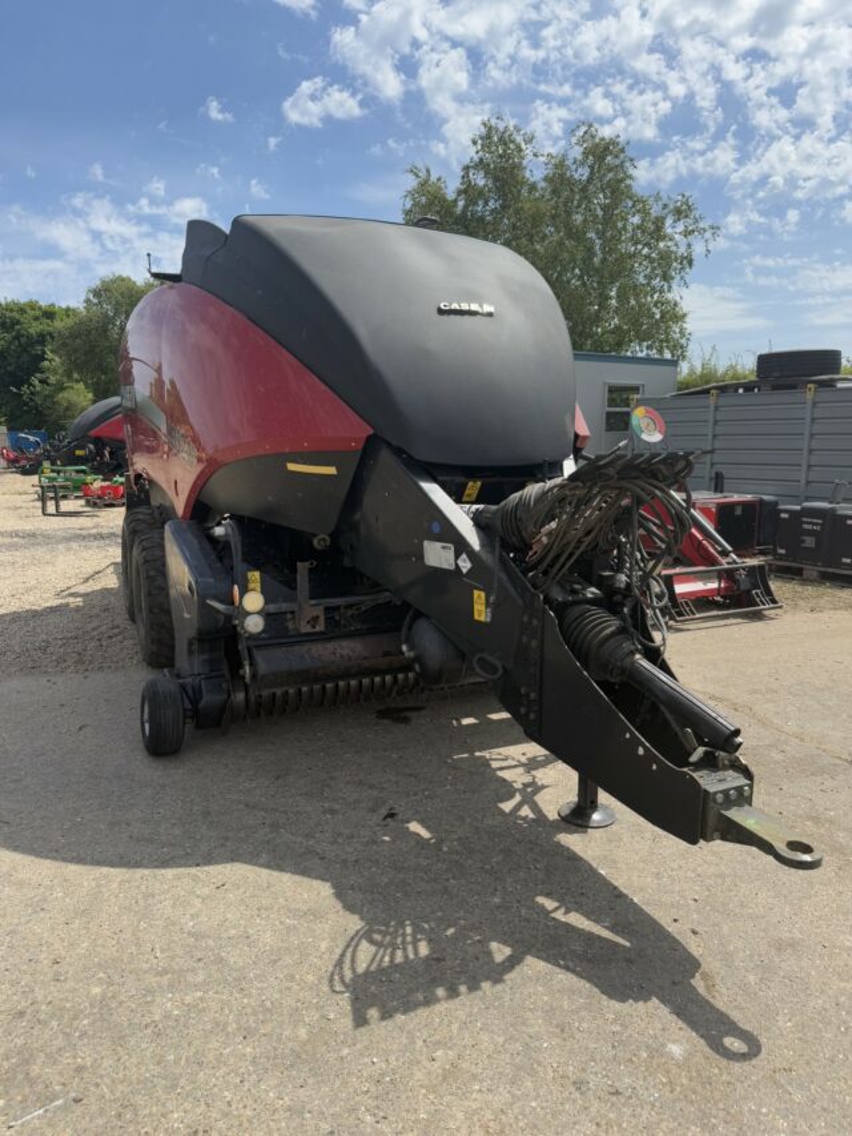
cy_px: 568
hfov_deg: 56.8
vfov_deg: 71.6
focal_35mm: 24
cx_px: 426
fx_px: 787
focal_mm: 6.76
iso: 80
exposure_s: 1/4673
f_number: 1.78
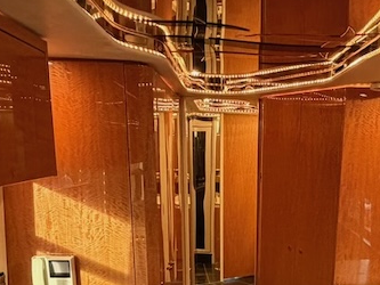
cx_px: 250
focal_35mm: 42
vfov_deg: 32.3
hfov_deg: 44.2
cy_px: 269
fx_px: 461
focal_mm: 2.22
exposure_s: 1/42
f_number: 2.2
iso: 640
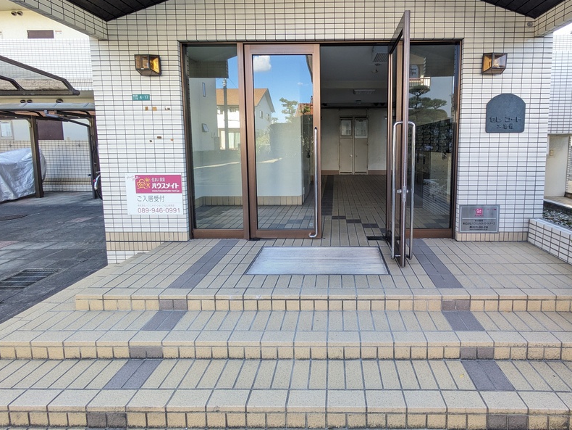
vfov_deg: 73.9
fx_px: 281
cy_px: 170
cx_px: 331
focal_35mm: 17
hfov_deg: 90.3
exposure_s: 1/120
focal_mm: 1.83
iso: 79
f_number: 2.2
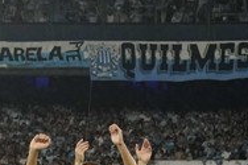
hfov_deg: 5.1
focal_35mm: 403
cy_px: 259
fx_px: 2774
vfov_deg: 3.4
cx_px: -95
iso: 4000
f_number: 5.6
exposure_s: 1/1000
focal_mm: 70
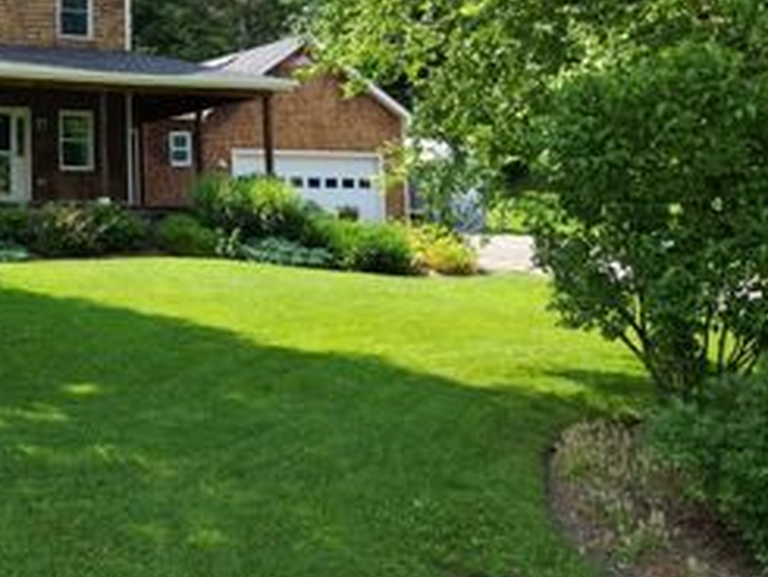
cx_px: 9
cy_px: 83
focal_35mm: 49
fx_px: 1088
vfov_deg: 28.8
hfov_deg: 35.4
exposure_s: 1/725
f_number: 1.7
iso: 100
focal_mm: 6.72
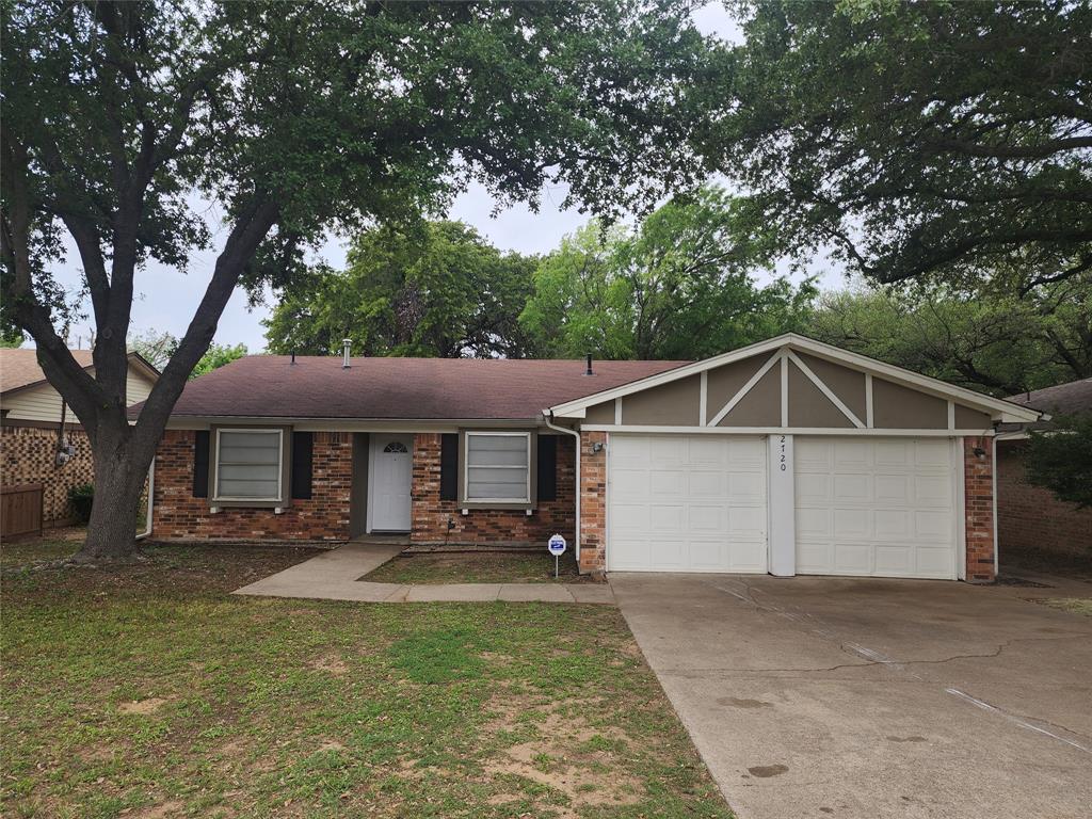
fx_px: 726
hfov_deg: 73.9
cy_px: 410
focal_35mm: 23
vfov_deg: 58.9
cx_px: 546
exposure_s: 1/298
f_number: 1.8
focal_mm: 6.4
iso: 12
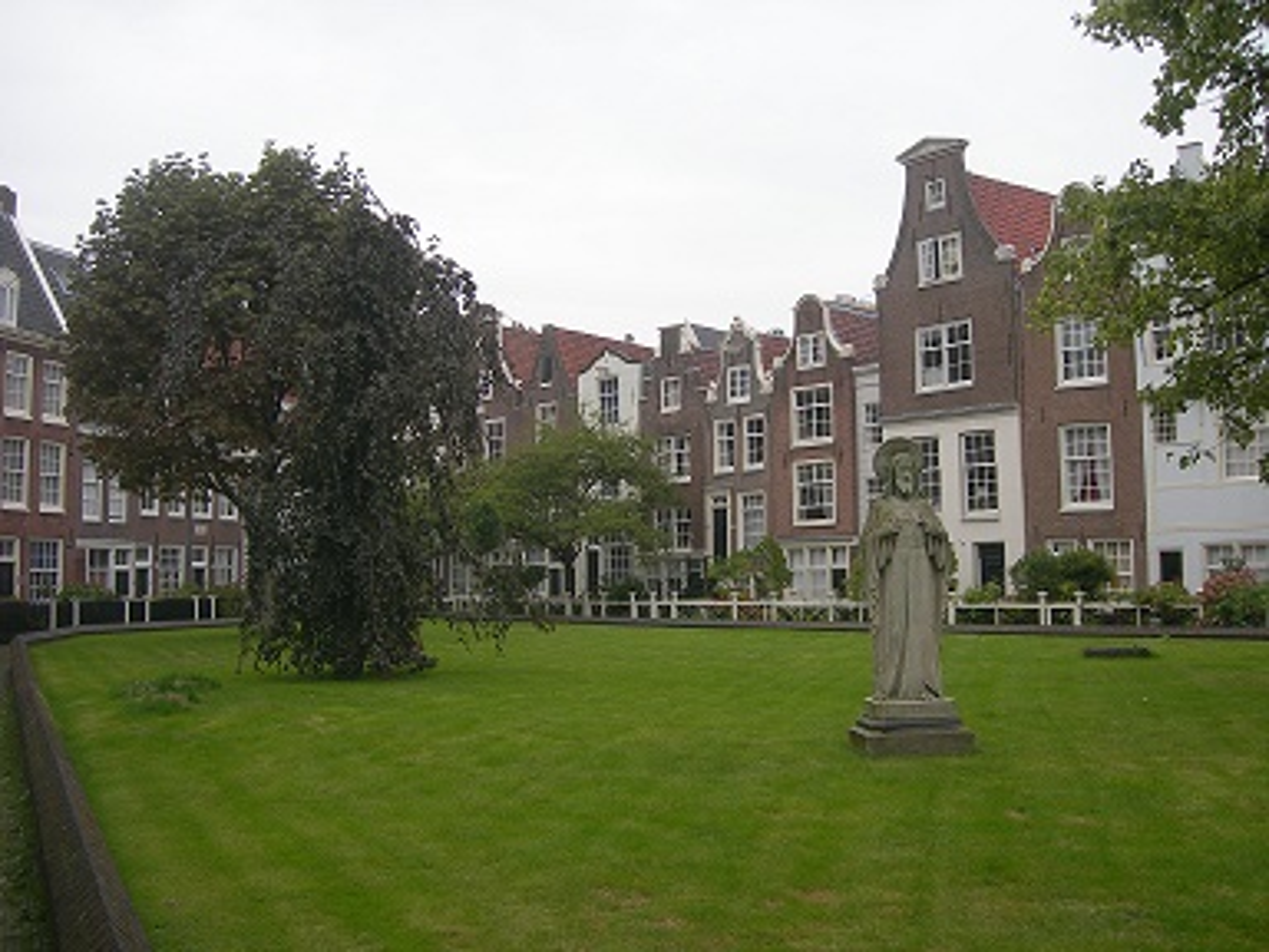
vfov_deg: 37.7
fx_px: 1393
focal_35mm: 38
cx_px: 634
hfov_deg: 49.0
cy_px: 476
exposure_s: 1/208
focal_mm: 7.8
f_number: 2.8
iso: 50
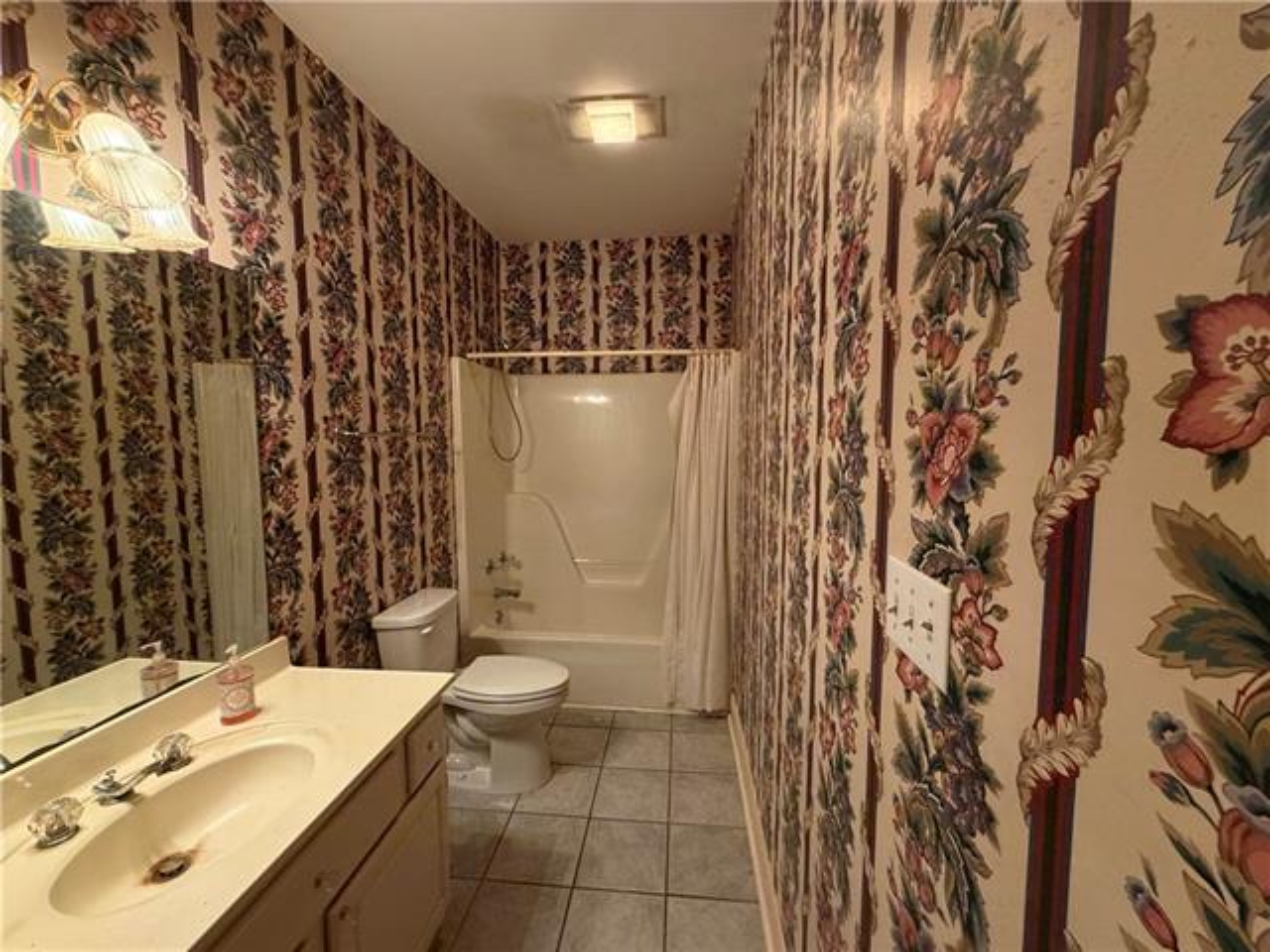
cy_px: 476
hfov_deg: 102.1
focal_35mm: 14
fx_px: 514
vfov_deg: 85.7
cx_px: 635
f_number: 2.2
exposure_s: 1/60
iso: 400
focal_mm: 2.22
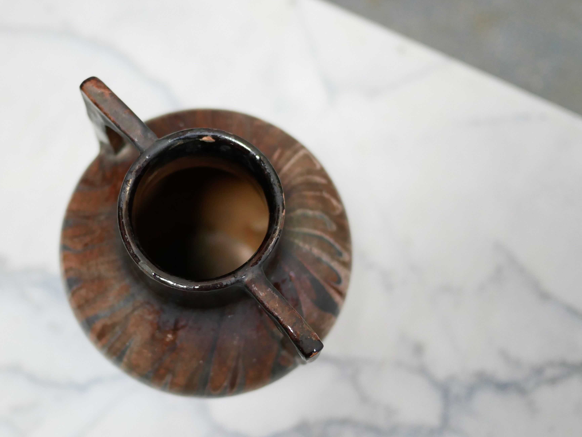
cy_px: 228
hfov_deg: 35.9
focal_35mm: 53
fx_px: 891
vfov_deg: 27.5
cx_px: 203
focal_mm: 20
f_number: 1.7
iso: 800
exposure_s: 1/60
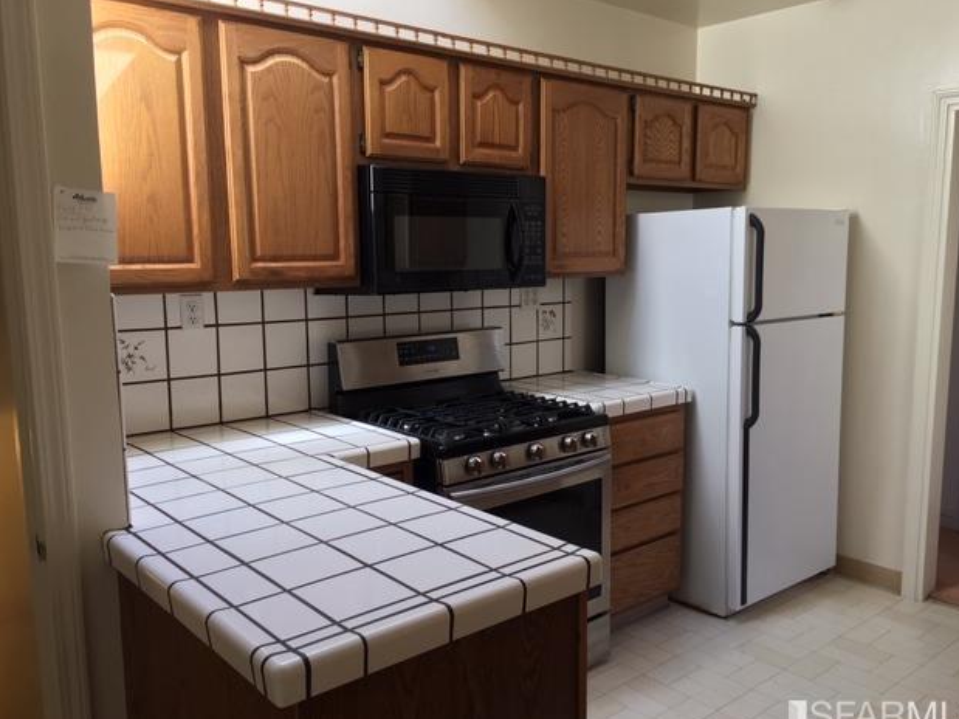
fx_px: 831
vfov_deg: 46.8
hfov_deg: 60.0
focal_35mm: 30
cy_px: 367
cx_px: 494
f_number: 2.2
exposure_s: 1/60
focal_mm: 4.15
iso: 32
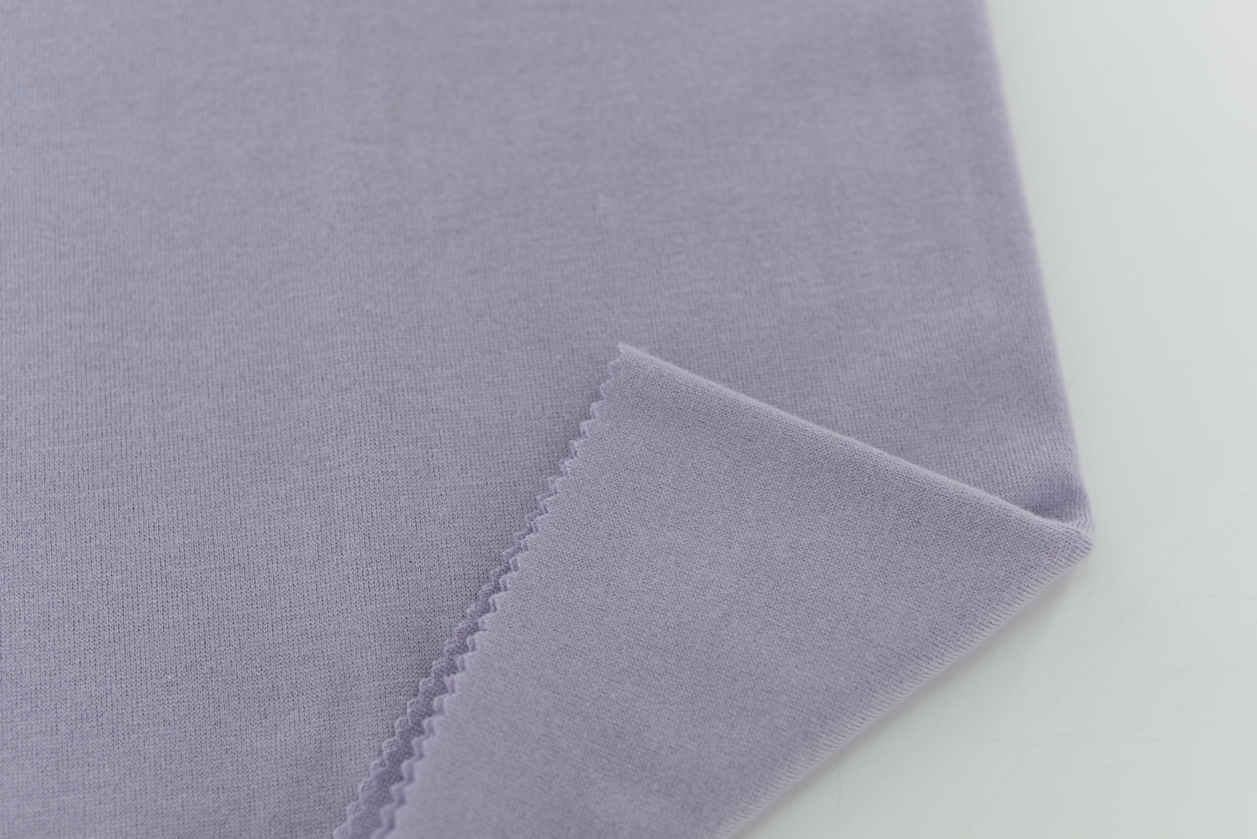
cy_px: 420
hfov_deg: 39.6
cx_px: 628
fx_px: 1746
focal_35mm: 50
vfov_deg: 27.0
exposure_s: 1/160
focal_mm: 50
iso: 100
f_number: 3.5
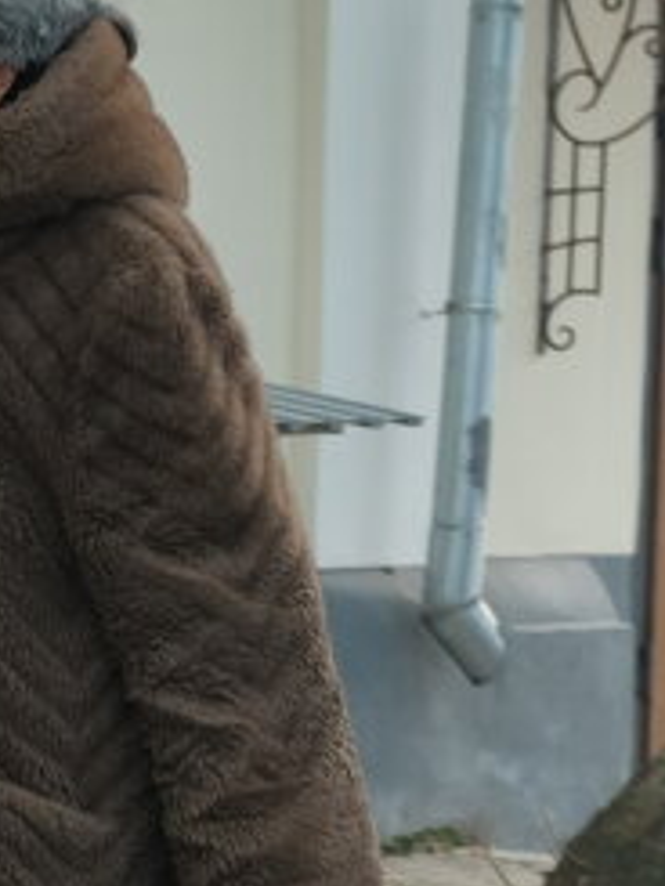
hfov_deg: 11.1
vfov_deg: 15.0
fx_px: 3301
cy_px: 895
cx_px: -273
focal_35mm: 129
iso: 1600
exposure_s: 1/250
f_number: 5.6
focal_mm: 27
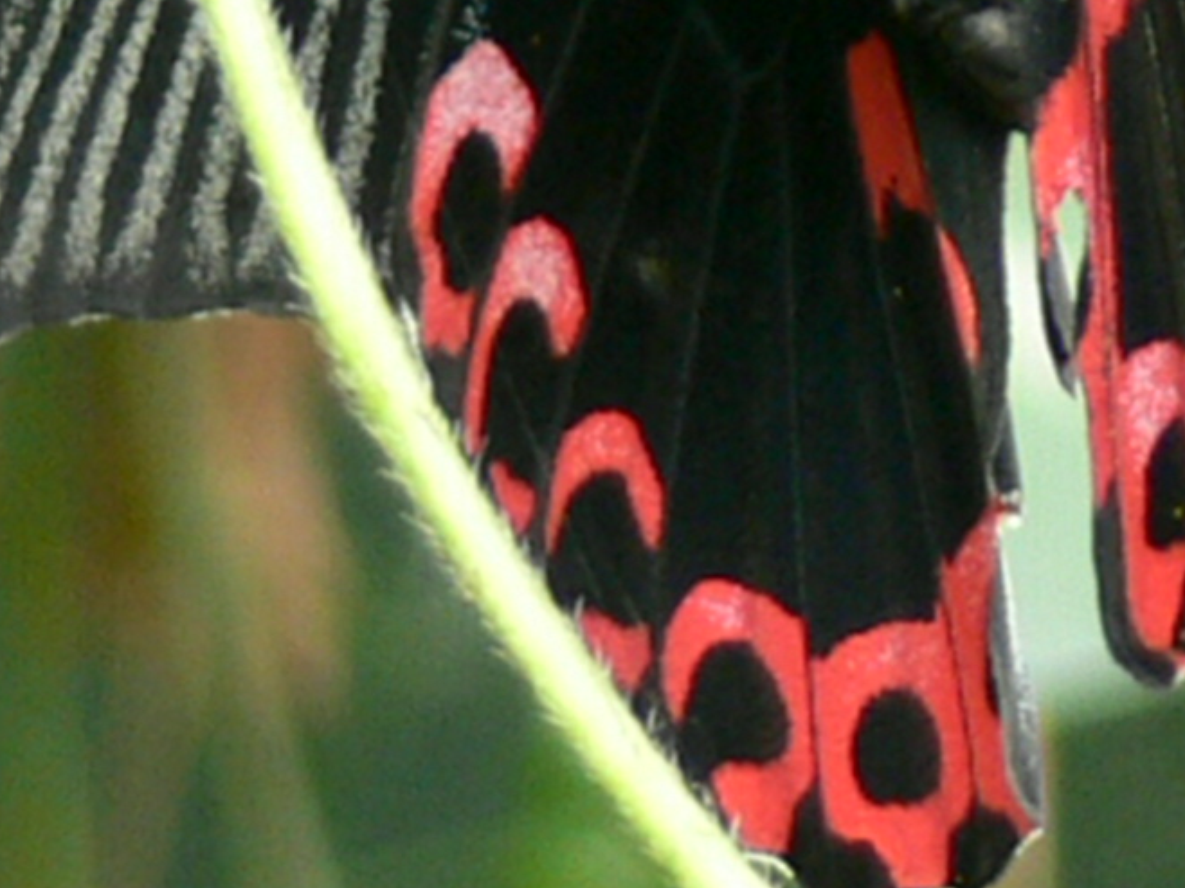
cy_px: -358
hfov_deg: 6.1
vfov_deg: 4.5
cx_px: 791
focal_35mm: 327
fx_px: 11190
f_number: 3.6
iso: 80
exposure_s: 1/8
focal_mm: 22.2
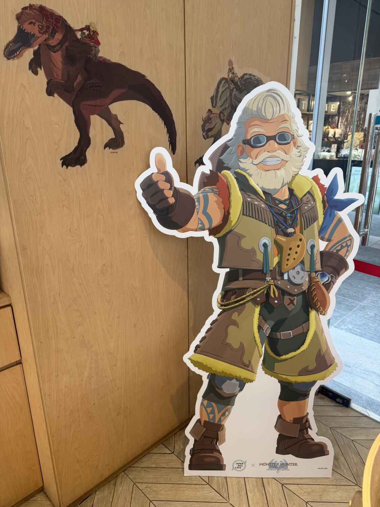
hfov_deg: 56.8
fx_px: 351
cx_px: 190
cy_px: 254
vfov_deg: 71.6
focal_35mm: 24
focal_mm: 6.76
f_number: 1.78
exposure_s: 1/50
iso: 100
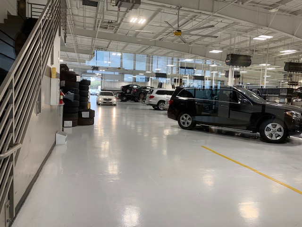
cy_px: 114
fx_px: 227
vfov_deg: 53.1
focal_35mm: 26
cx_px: 151
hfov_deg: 67.3
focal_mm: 4.25
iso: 80
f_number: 1.8
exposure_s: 1/120
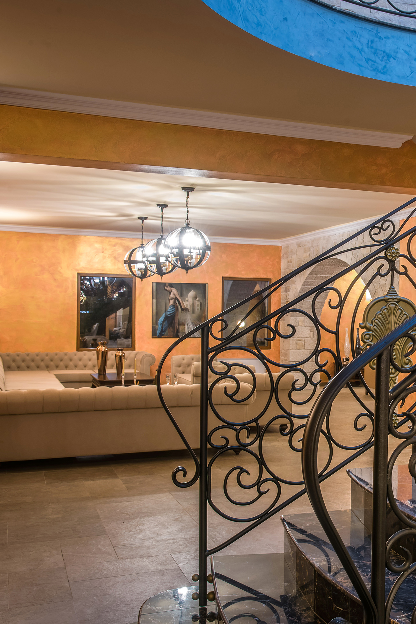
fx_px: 849
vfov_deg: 40.3
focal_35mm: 49
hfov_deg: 26.3
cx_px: 401
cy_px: 314
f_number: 10
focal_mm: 32
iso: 200
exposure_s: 3
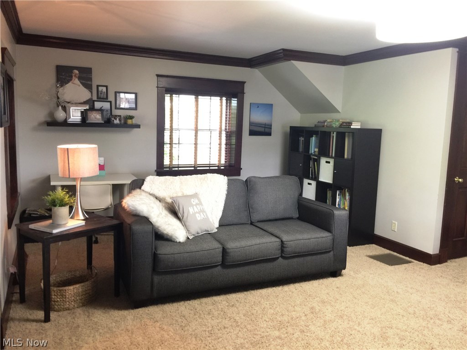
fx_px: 391
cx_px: 234
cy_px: 175
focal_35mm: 29
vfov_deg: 48.2
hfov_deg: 61.7
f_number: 2.2
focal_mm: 4.15
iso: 80
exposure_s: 1/4
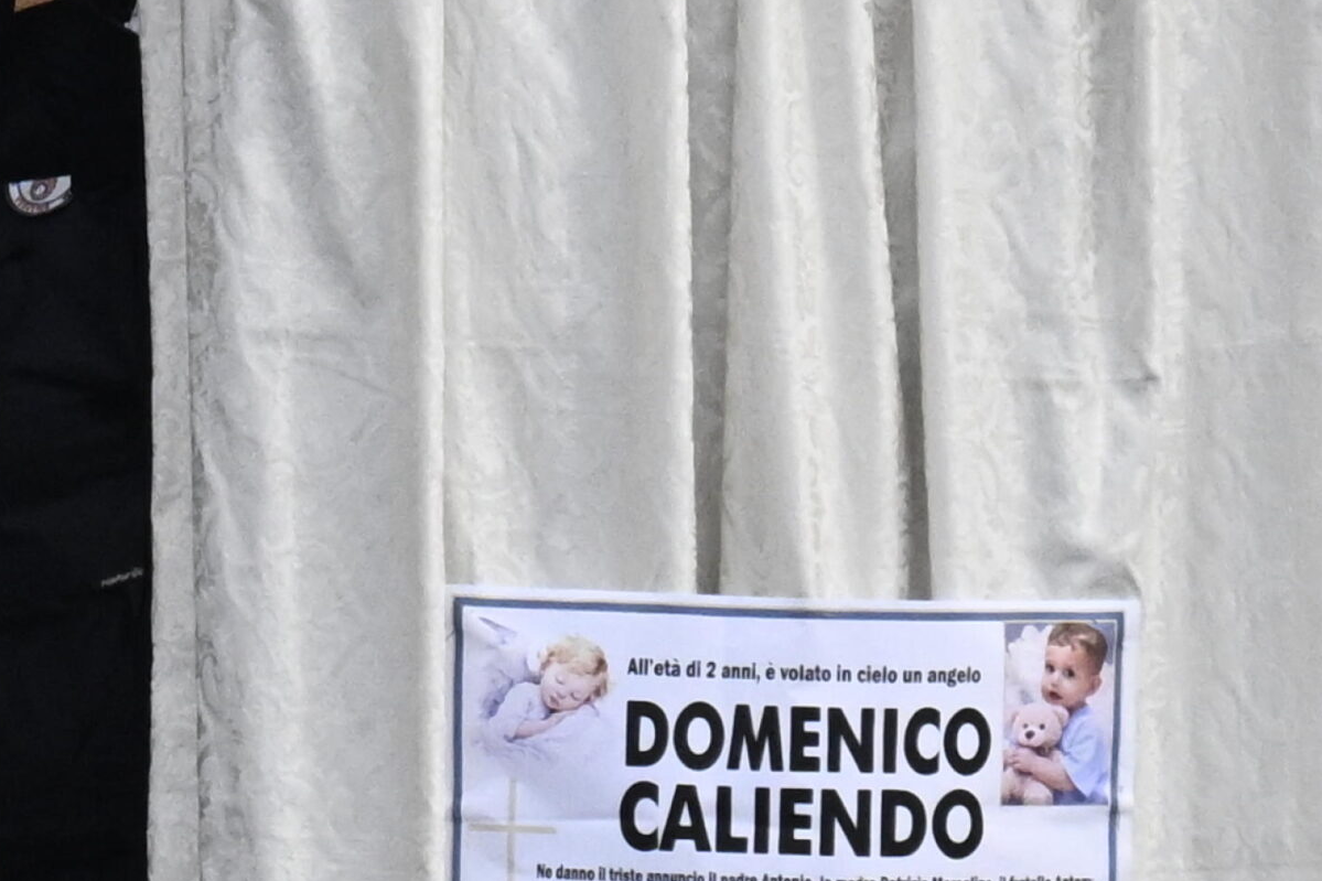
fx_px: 24305
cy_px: 390
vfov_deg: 2.1
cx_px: -34
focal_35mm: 662
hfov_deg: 3.1
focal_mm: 310
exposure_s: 1/2000
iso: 2000
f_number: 9
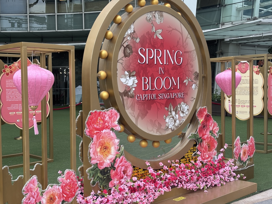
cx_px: 136
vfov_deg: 28.0
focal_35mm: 52
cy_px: 102
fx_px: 409
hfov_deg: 36.8
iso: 32
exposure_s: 1/615
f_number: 1.6
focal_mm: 5.96
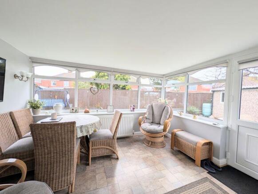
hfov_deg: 110.5
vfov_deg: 94.6
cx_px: 129
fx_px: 90
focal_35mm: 12
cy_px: 97
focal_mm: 2.02
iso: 54
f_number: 1.7
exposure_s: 1/81.7
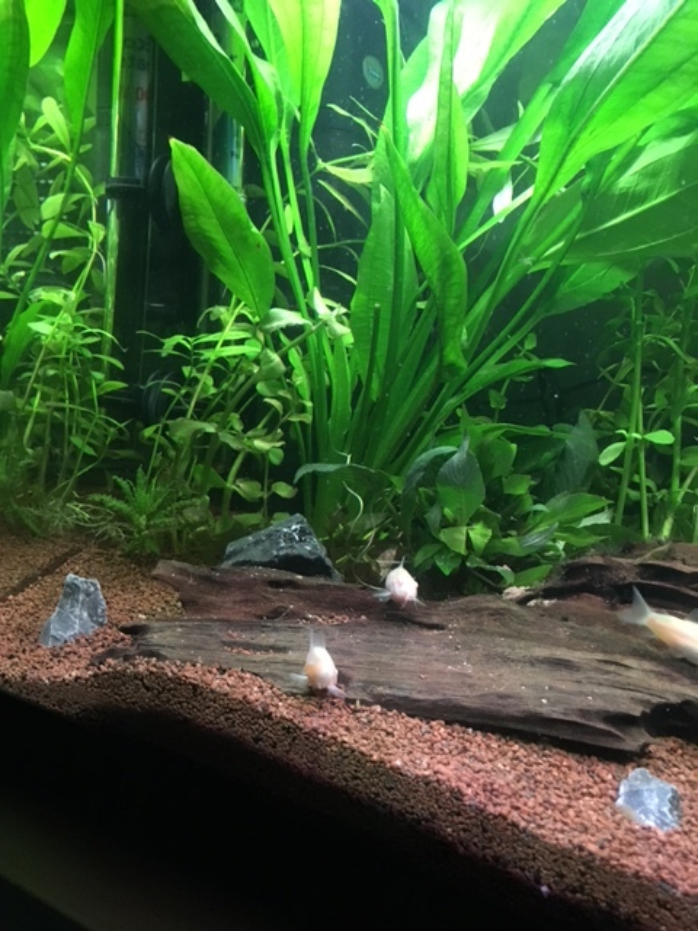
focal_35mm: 29
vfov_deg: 61.7
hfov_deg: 48.2
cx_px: 349
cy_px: 466
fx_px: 780
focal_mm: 4.15
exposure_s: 1/17
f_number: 2.2
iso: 250
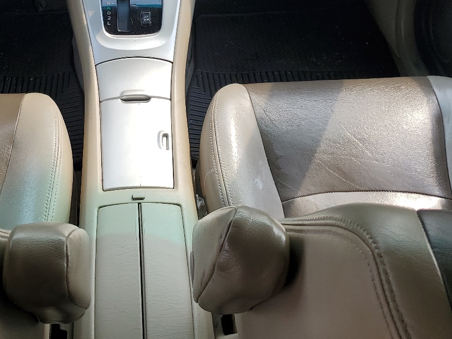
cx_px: 136
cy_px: 46
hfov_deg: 38.3
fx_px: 640
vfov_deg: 28.7
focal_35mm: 49
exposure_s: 1/1000
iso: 50
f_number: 1.5
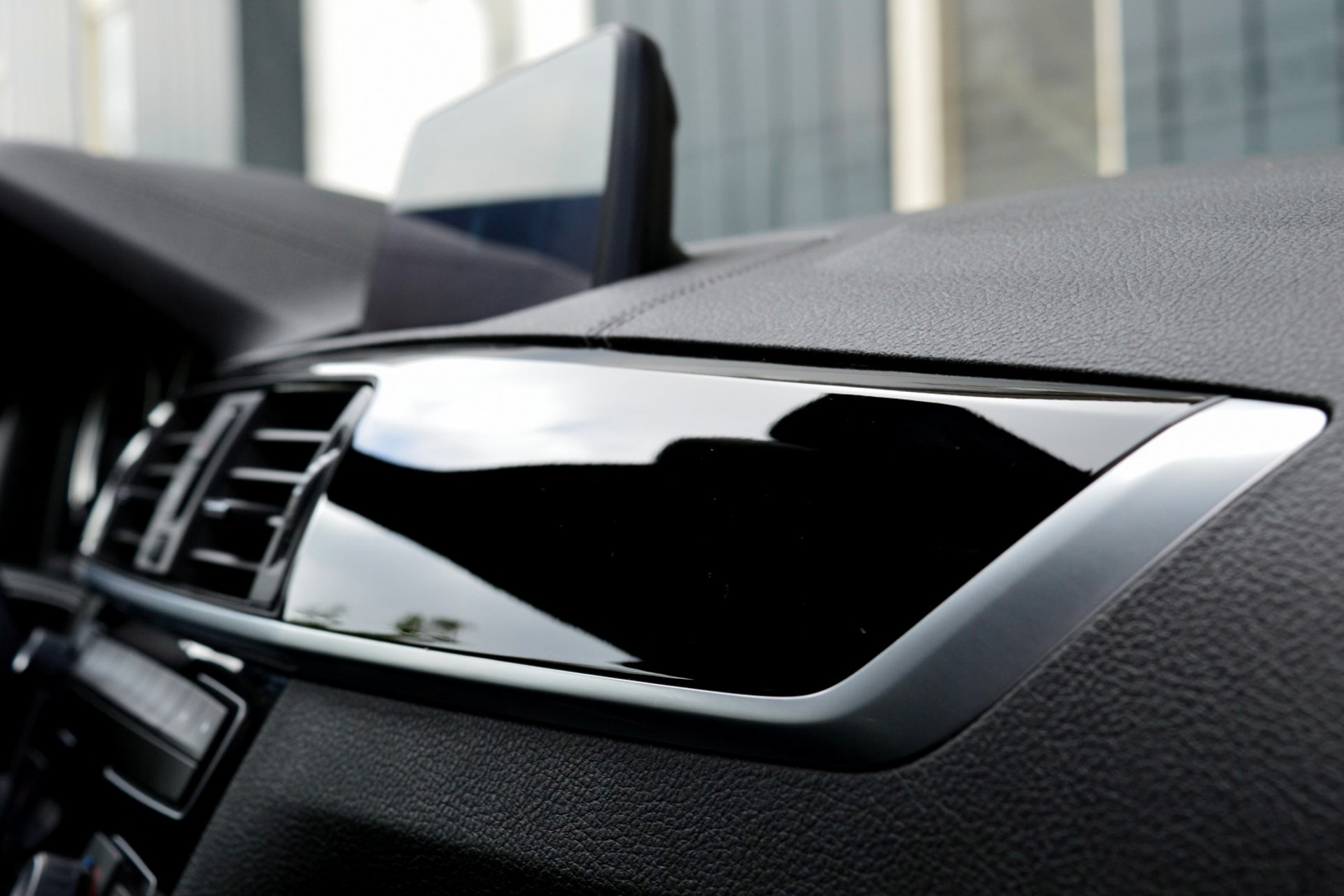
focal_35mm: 68
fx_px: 2520
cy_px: 448
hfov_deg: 29.9
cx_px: 672
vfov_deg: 20.2
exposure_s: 1/160
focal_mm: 45
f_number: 9
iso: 400
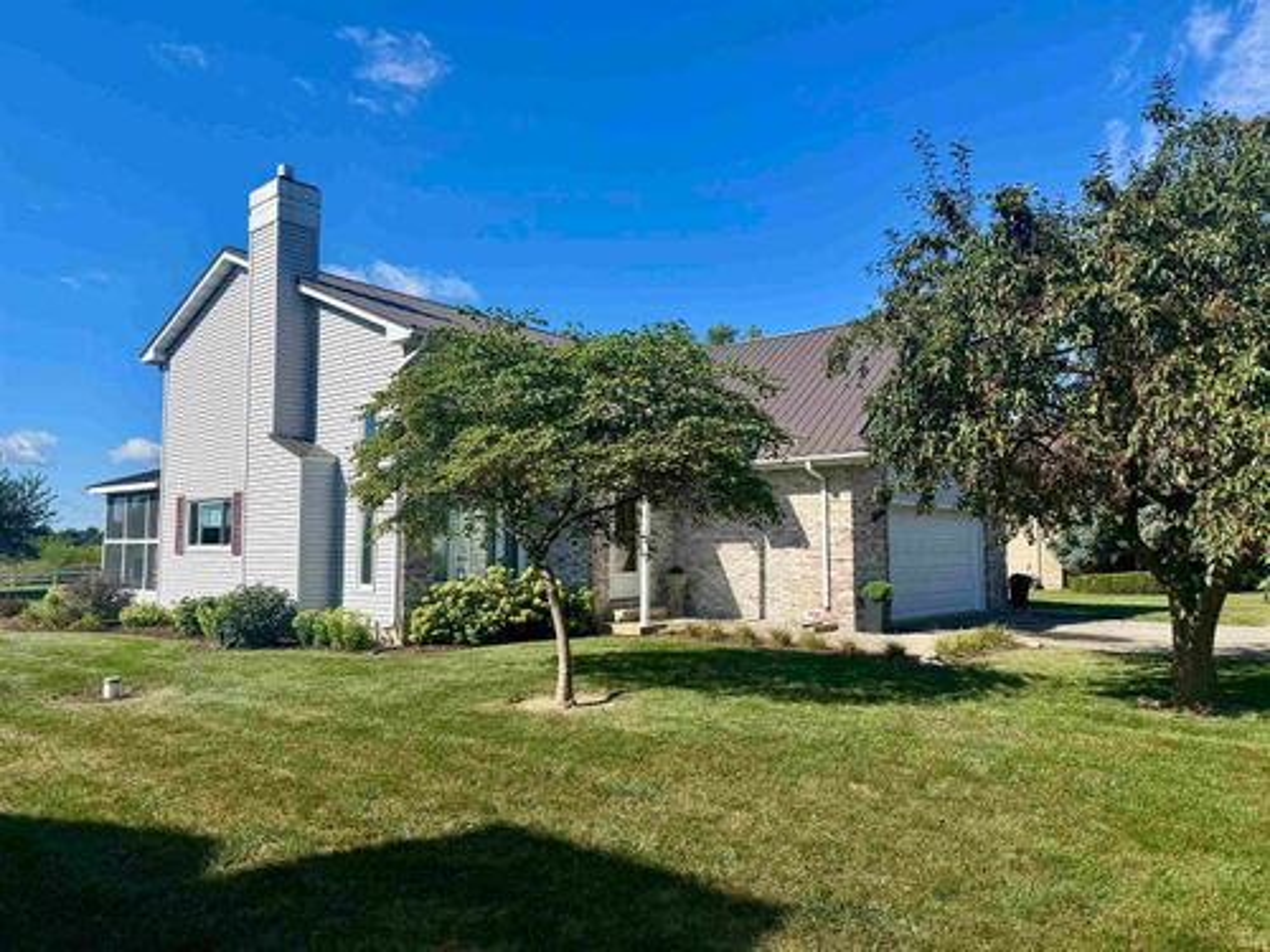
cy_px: 476
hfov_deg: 71.6
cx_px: 635
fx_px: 881
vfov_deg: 56.8
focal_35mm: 24
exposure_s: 1/3597
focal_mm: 6.76
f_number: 1.78
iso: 80
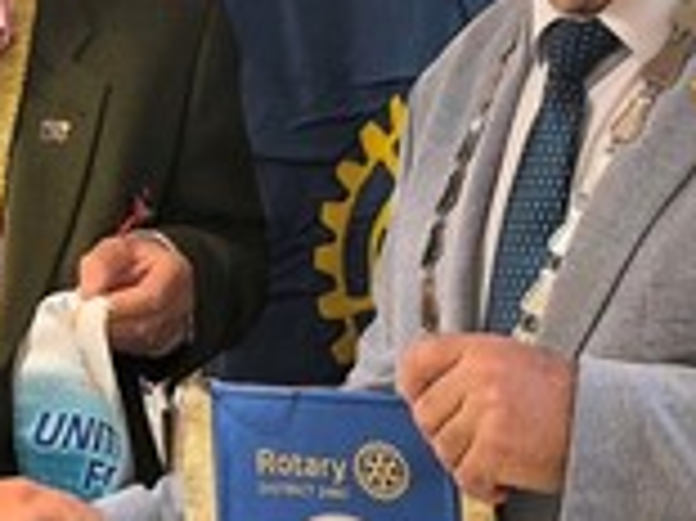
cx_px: 265
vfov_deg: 12.4
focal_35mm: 119
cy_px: 193
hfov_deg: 16.5
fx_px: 2391
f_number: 1.65
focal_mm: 6.14
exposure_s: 1/50
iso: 1000
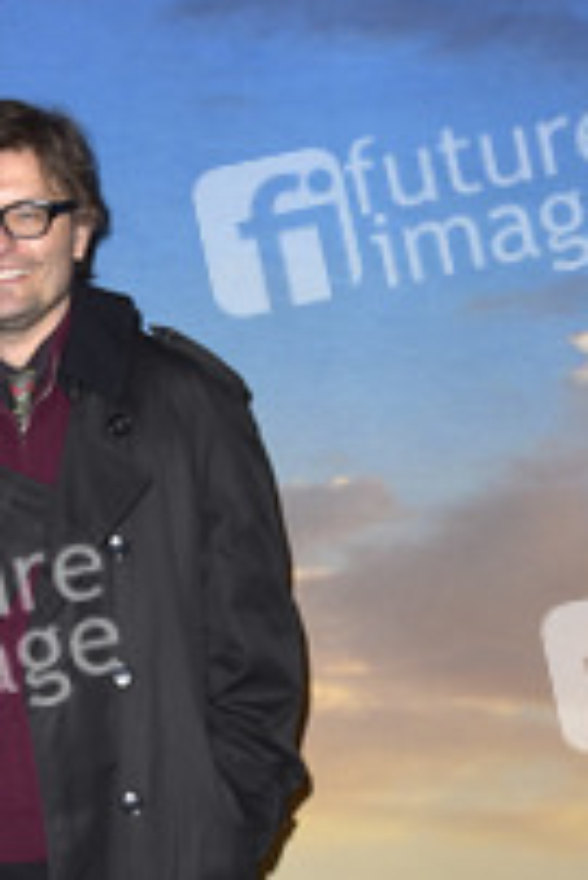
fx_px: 2030
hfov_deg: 16.2
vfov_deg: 23.5
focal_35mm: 83
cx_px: 24
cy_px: 867
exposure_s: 1/250
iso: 320
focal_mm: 42
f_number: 6.3
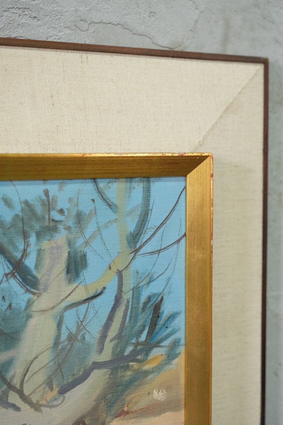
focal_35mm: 54
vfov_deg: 36.9
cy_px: 212
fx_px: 637
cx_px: 142
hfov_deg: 25.1
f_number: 4
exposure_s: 1/52
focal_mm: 35.8
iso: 2000
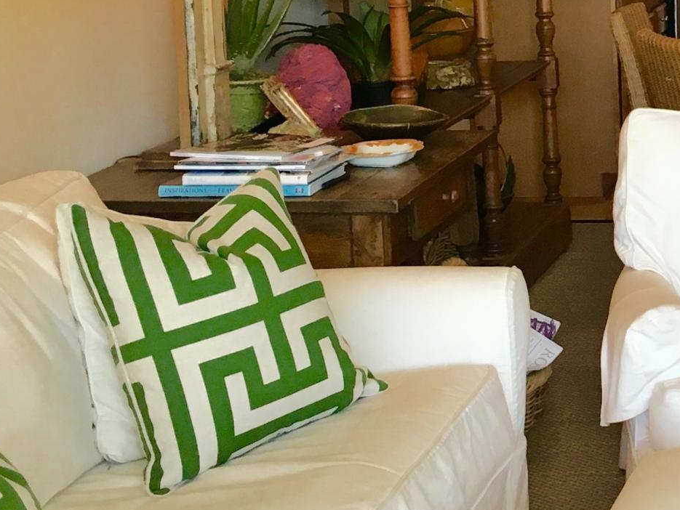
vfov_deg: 15.8
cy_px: 129
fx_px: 1828
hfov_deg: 19.0
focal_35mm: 93
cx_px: 953
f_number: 2.2
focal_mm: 4.15
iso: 25
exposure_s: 1/40
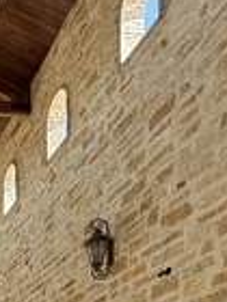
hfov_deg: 22.9
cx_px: -136
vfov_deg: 28.2
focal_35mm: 48
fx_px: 420
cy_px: 440
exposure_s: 1/166
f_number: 2.2
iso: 40
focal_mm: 2.22
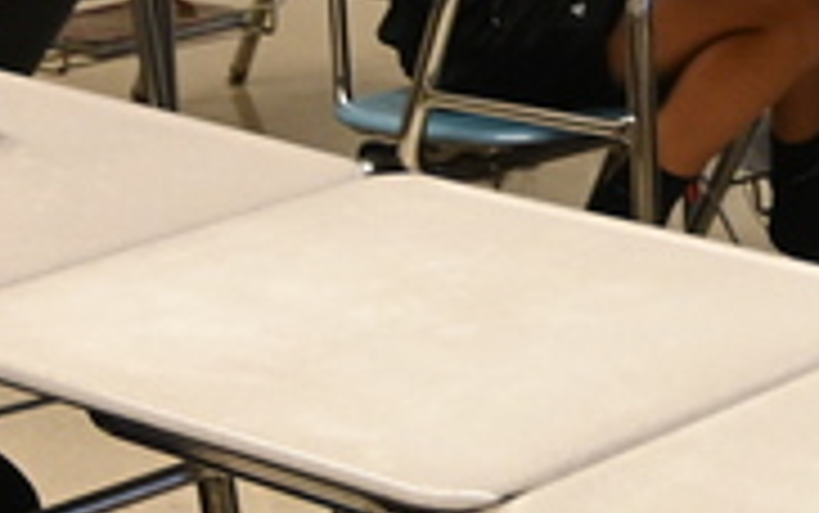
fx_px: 4040
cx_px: 1454
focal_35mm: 181
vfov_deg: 7.2
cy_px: -146
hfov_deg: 10.9
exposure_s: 1/125
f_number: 4
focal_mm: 21
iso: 1250
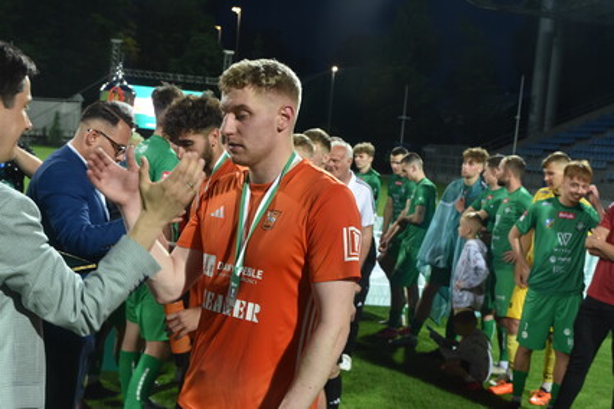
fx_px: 972
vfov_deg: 23.8
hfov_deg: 35.1
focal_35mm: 57
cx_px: 307
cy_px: 204
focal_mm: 38
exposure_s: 1/125
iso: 1000
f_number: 5.6
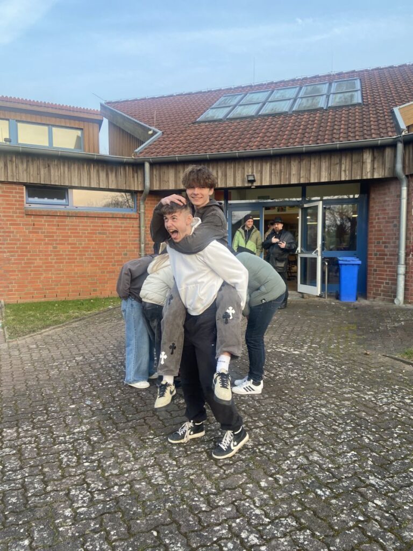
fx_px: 414
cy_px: 276
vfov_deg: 67.3
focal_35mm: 26
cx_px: 206
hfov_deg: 53.1
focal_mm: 4.25
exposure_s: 1/121
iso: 64
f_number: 1.8
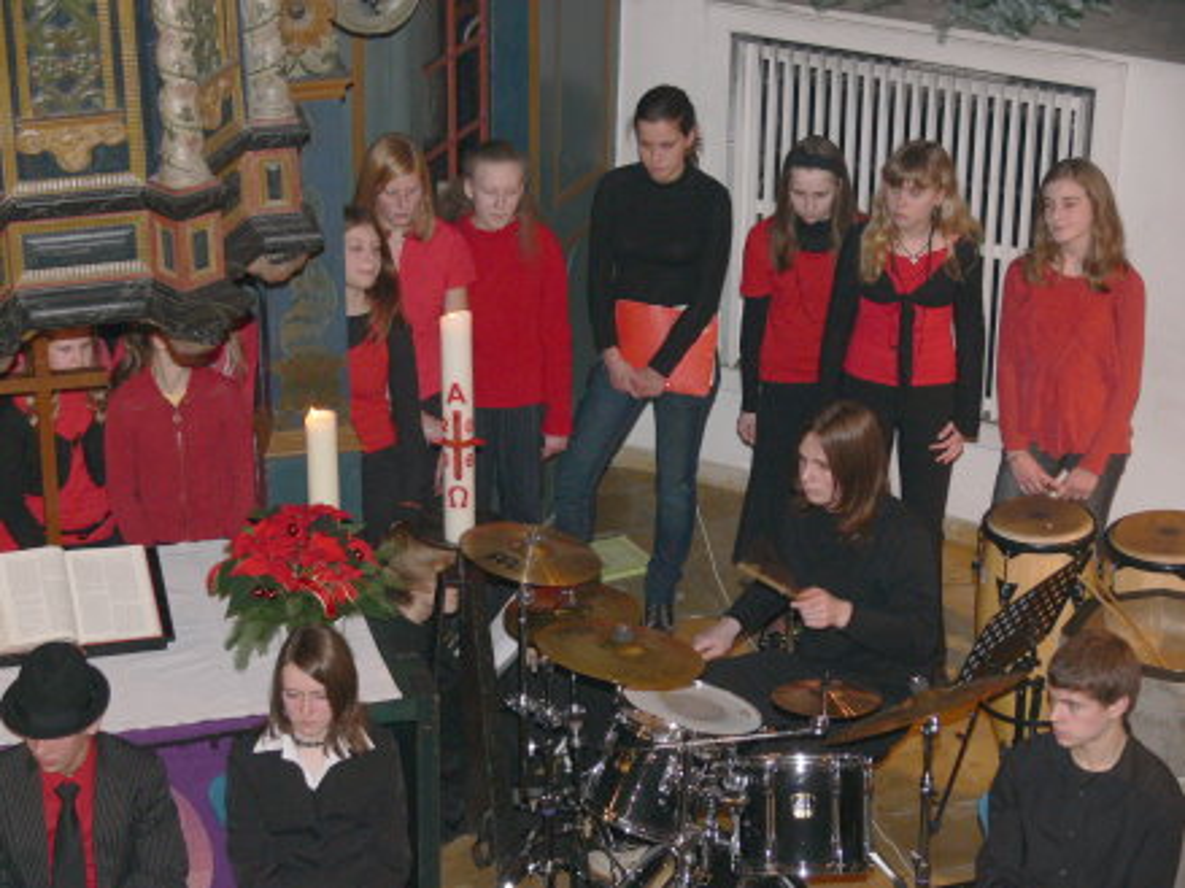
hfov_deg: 19.6
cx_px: 592
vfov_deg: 14.8
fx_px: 3422
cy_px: 444
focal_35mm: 100
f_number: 4
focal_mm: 21.1
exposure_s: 1/30
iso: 100
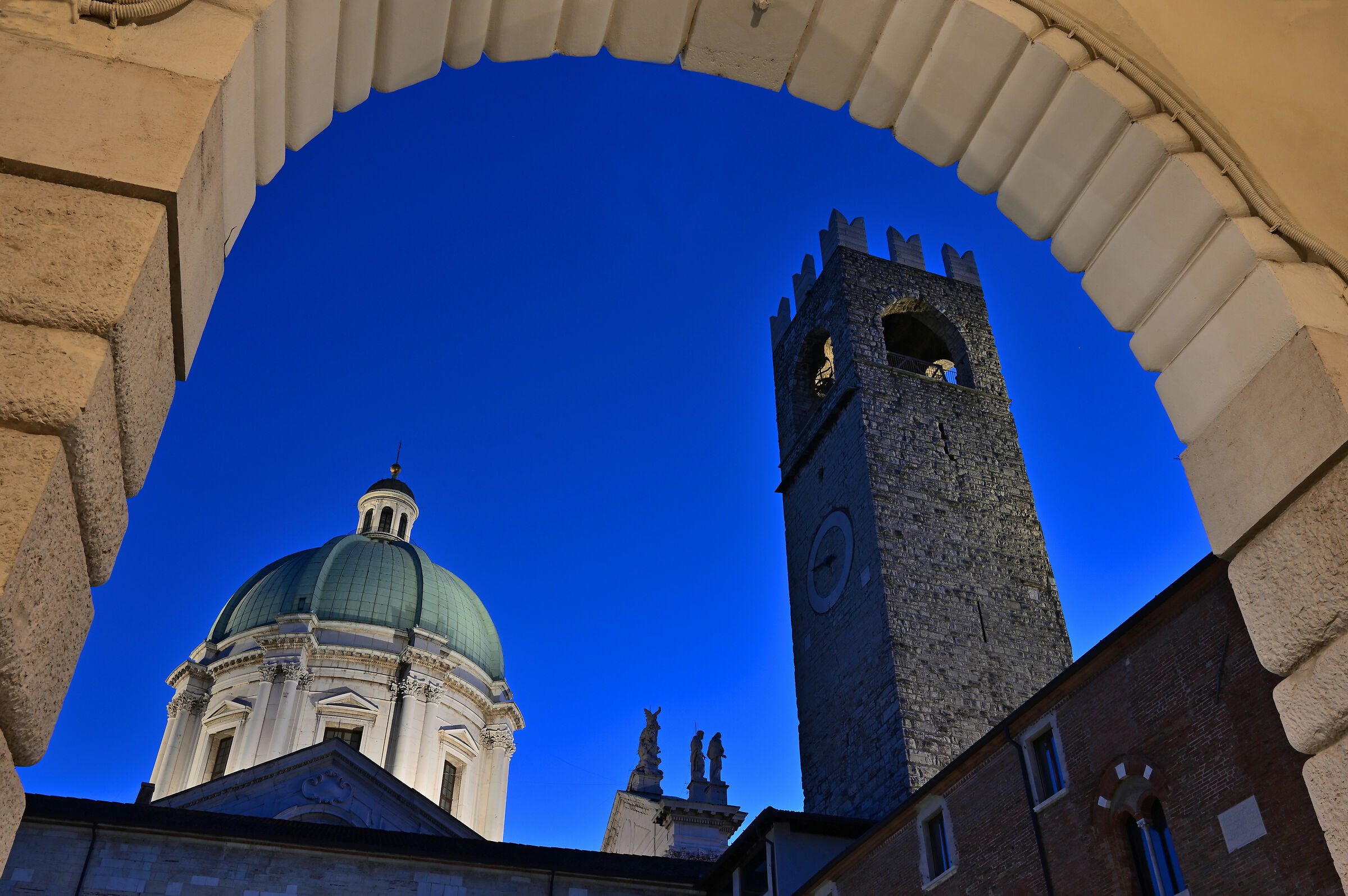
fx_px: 1197
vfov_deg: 41.1
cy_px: 448
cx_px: 674
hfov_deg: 58.7
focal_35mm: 32
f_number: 14
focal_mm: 32
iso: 100
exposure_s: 5
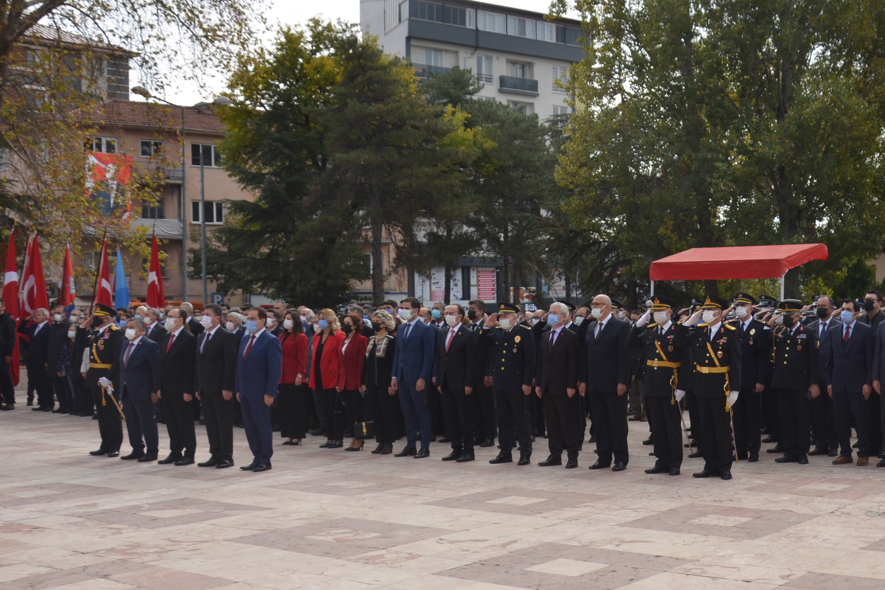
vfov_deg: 29.2
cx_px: 711
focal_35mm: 46
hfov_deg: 40.9
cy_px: 293
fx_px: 1131
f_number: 7.1
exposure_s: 1/250
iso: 100
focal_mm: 18
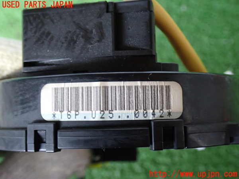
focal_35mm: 50
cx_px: 120
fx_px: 345
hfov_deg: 38.2
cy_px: 90
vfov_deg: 29.1
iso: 800
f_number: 3.2
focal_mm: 9.01
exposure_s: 1/13
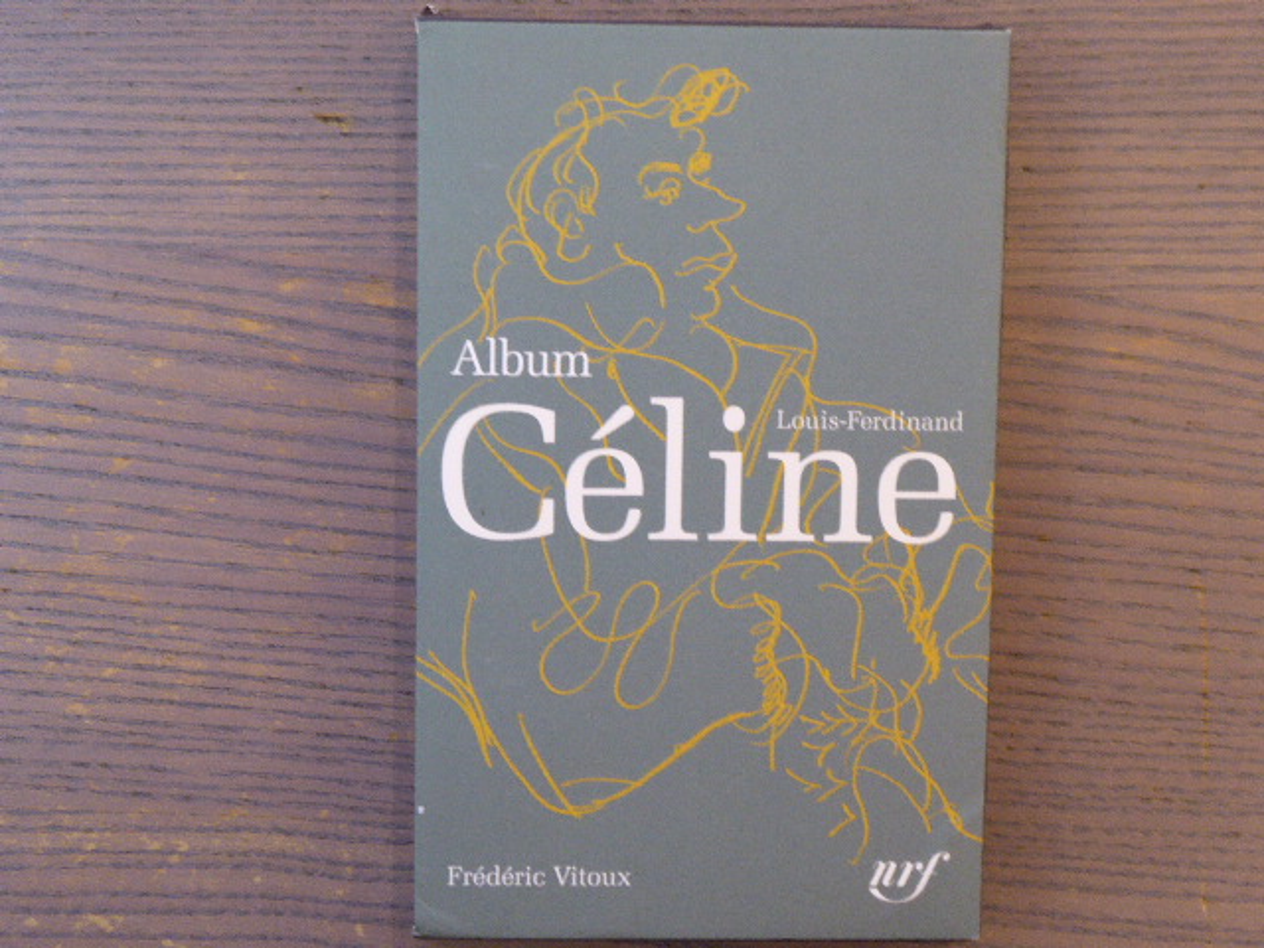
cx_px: 632
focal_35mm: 60
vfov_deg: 24.4
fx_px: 2191
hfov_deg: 32.2
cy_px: 474
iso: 400
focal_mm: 10.3
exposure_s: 1/6
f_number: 4.2
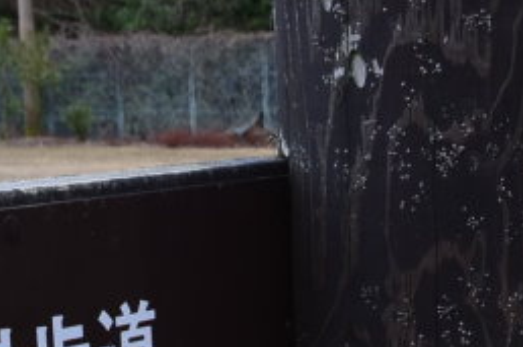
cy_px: 653
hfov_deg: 13.5
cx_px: 488
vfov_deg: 8.6
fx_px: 2190
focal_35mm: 151
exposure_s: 1/100
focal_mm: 26
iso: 200
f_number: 11
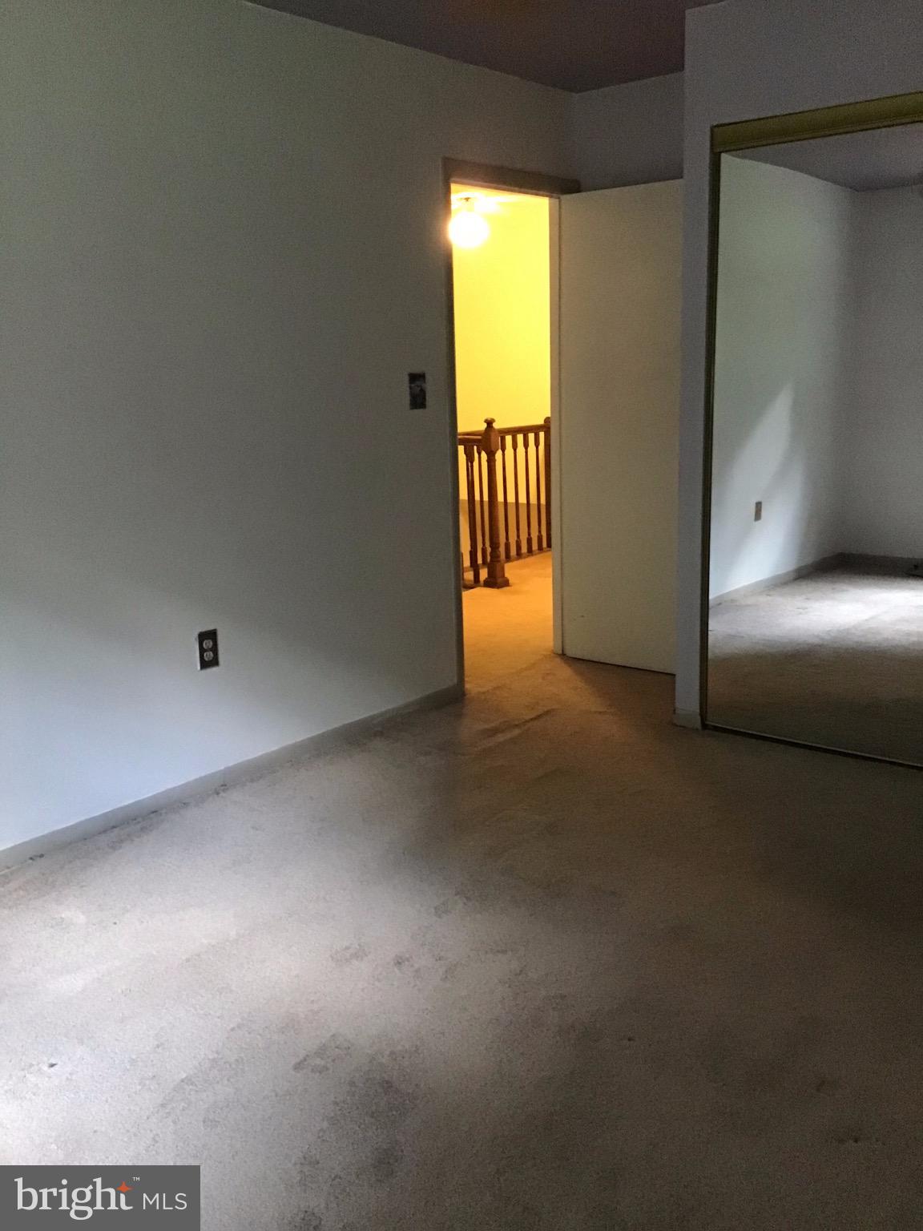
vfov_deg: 58.4
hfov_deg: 45.4
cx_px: 462
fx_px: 1102
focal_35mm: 31
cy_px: 616
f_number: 2.4
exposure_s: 1/15
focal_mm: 3.3
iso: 320
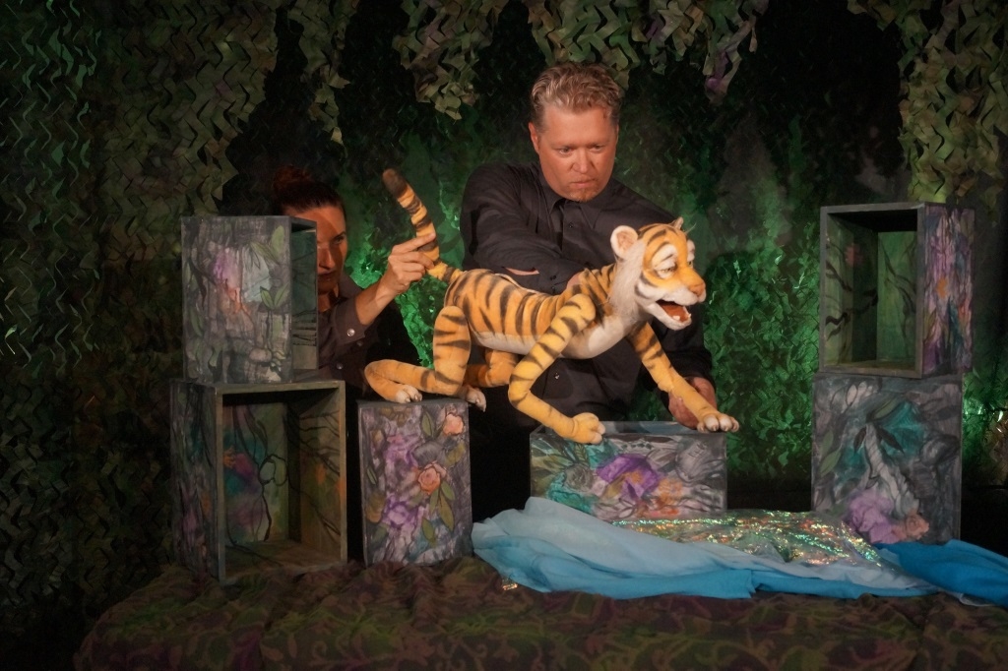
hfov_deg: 49.6
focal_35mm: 39
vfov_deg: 34.2
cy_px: 336
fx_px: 1092
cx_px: 504
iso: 3200
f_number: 4
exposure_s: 1/160
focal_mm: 26
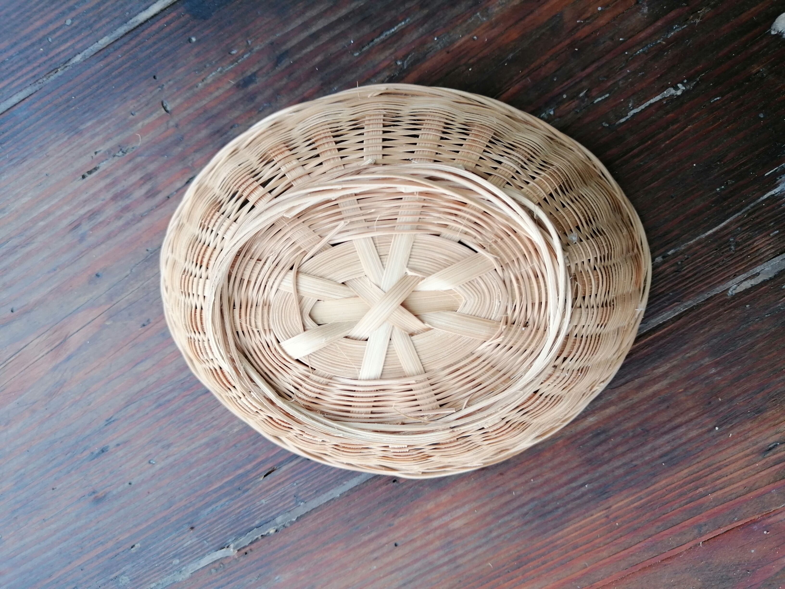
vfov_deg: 53.1
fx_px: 590
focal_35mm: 26
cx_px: 392
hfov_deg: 67.3
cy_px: 294
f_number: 1.8
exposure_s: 1/100
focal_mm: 3.96
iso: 64
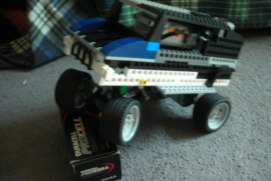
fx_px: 301
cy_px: 85
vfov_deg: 33.4
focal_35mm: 40
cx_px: 137
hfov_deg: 48.5
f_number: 3.2
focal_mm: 6.3
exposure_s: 1/5.1
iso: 50
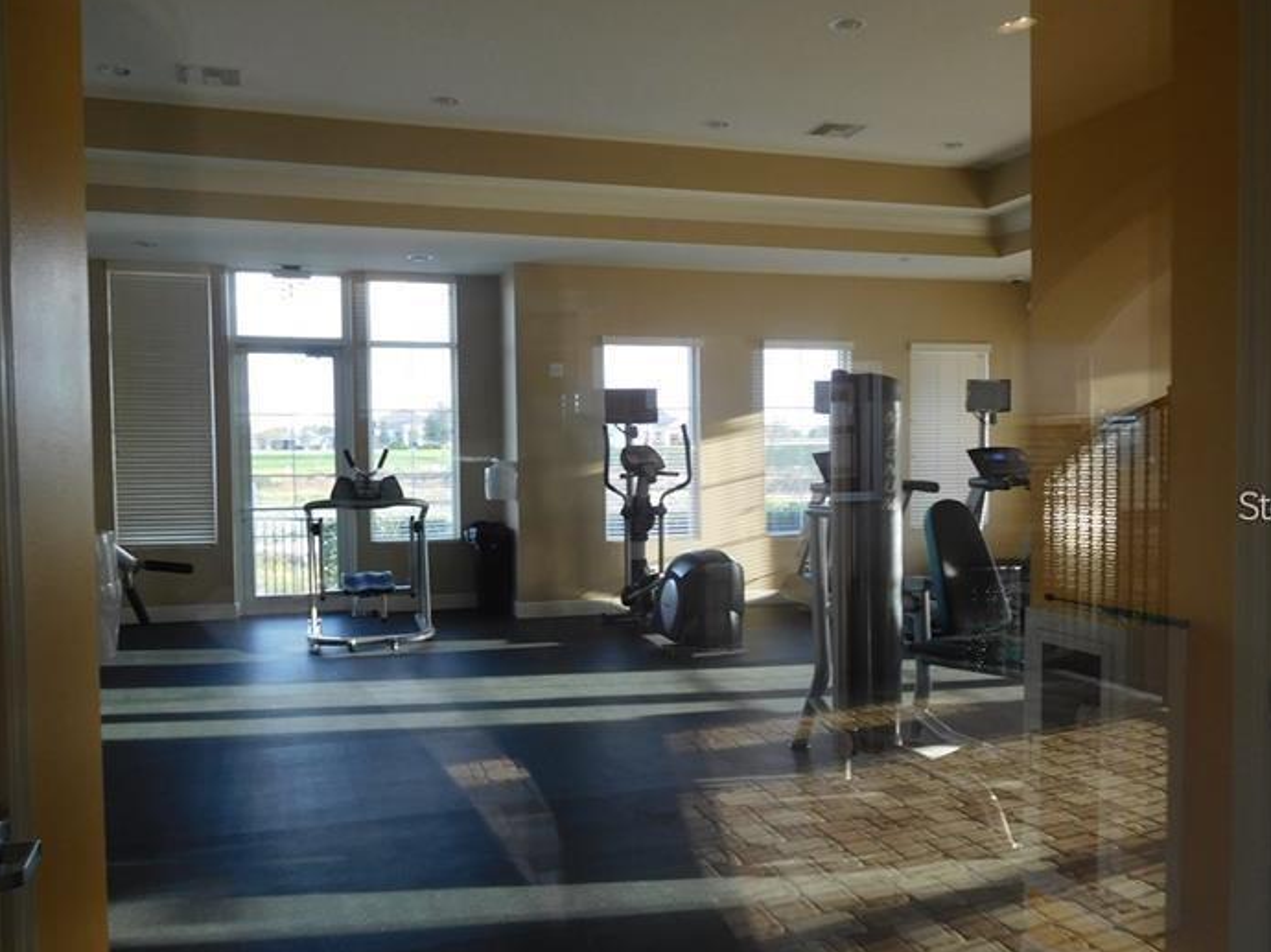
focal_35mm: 29
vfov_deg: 48.2
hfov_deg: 61.6
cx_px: 676
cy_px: 505
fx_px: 1064
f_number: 3.4
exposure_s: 1/50
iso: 125
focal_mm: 4.5
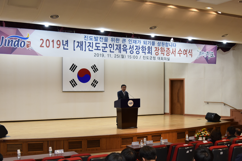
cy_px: 88
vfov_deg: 29.9
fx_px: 303
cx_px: 124
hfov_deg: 43.6
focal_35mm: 45
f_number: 4.5
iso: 800
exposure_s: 1/100
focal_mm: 40
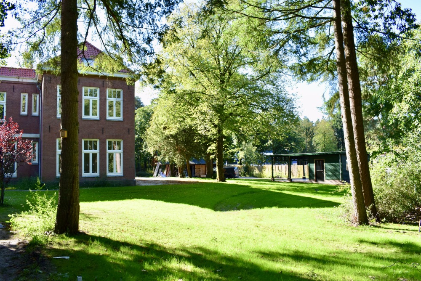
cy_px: 140
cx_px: 210
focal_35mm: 27
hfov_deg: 67.4
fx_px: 316
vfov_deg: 48.0
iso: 400
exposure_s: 1/160
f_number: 10
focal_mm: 18
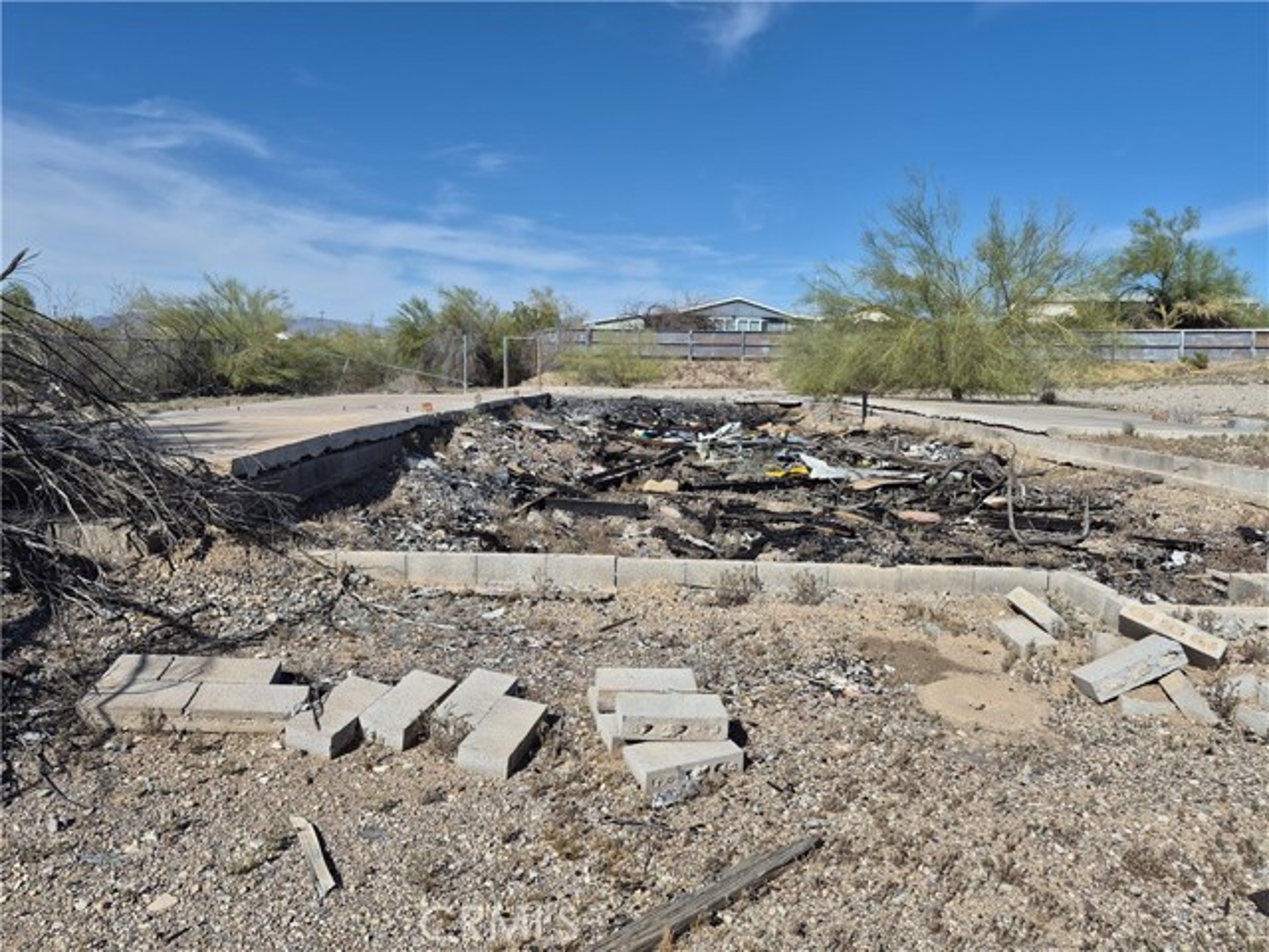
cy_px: 476
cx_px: 634
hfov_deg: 73.9
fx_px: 843
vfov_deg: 58.9
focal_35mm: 23
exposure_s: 1/7696
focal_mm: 5.4
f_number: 1.8
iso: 64
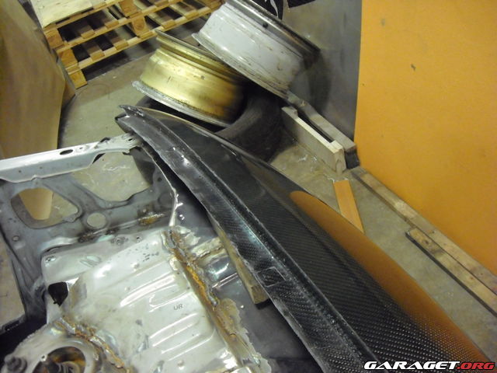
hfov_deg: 50.1
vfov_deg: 38.7
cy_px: 186
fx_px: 531
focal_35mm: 37
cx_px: 248
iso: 800
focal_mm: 6.2
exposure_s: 1/25
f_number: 2.7
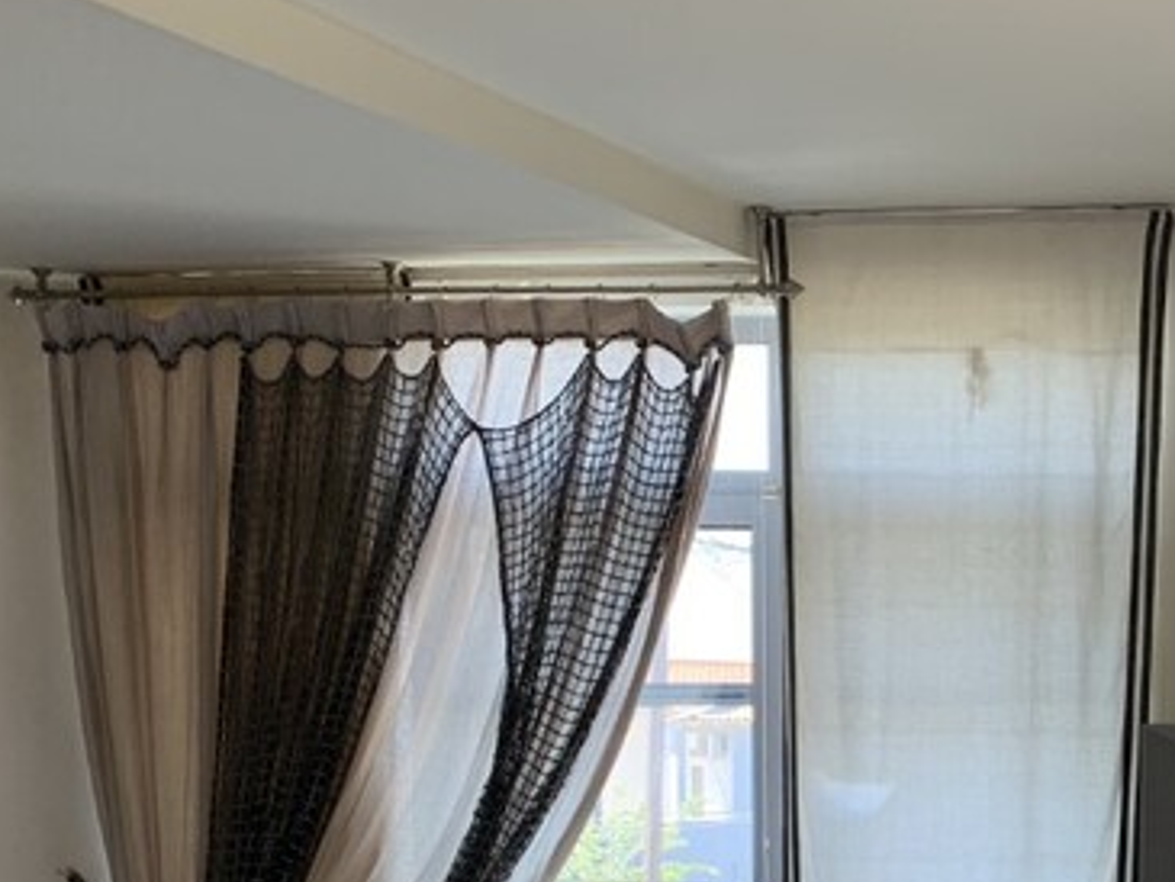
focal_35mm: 73
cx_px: 1246
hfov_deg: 25.0
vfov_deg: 19.5
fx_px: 2479
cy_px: 905
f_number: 1.8
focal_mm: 4.25
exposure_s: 1/121
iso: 40
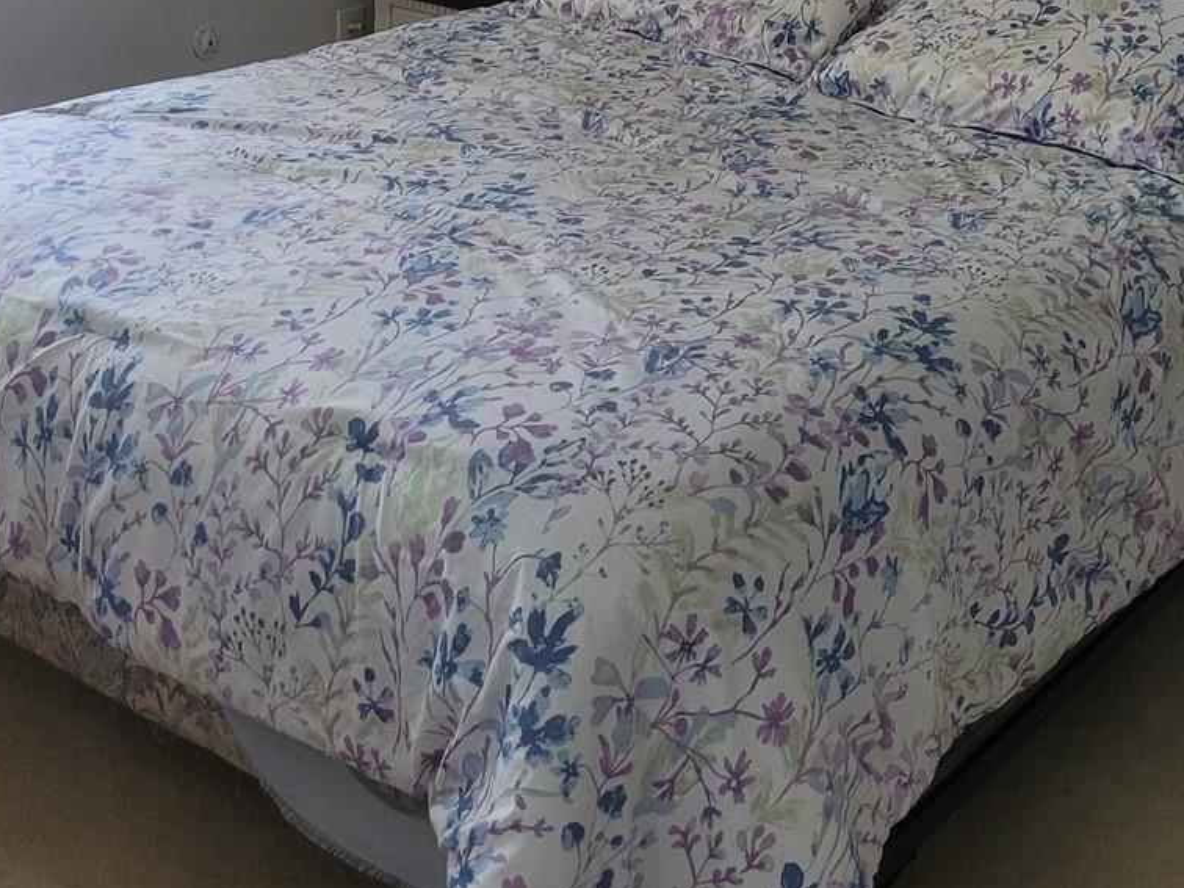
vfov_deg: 25.2
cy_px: -17
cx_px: 735
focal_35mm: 55
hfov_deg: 34.8
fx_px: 1881
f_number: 1.8
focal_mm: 5.4
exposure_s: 1/120
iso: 200
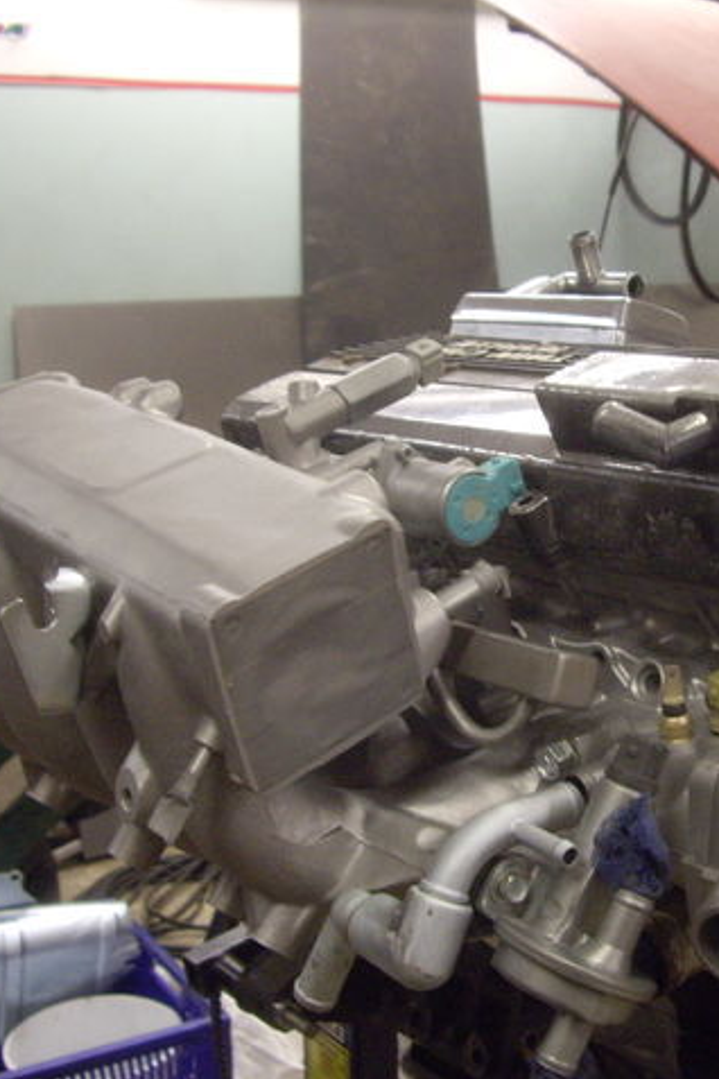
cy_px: 538
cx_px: 583
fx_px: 1588
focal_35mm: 53
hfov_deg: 25.1
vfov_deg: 37.5
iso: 400
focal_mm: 7.9
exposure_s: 1/60
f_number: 2.8
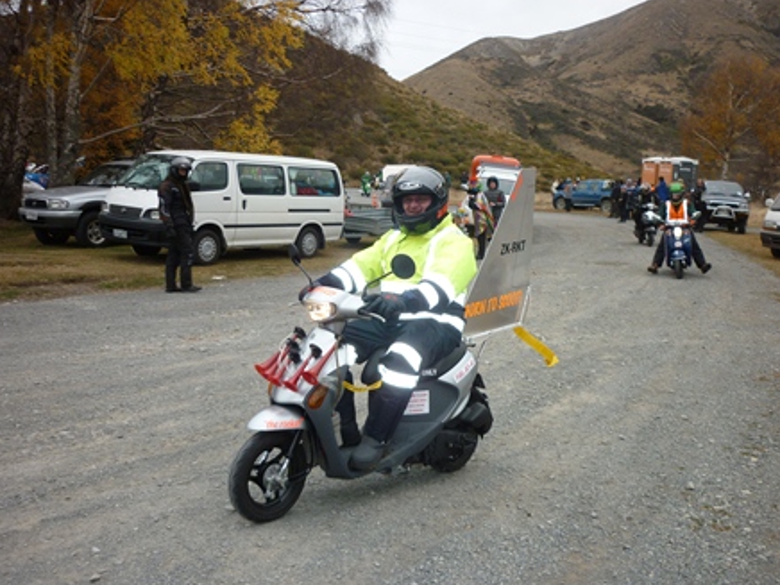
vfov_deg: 38.7
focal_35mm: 37
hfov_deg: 50.1
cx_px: 397
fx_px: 834
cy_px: 299
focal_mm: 5.9
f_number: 2.9
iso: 100
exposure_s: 1/200
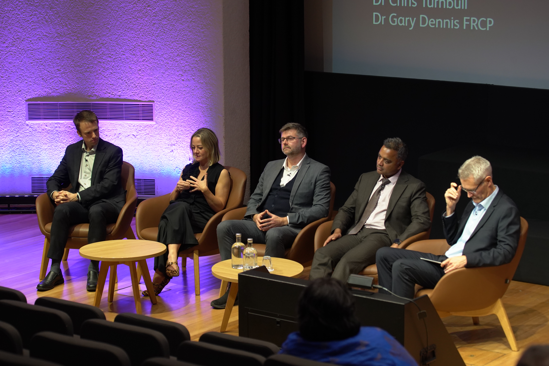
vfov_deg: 13.0
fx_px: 1601
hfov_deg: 19.5
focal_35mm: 105
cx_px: 274
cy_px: 183
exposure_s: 1/250
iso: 2000
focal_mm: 105
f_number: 5.6
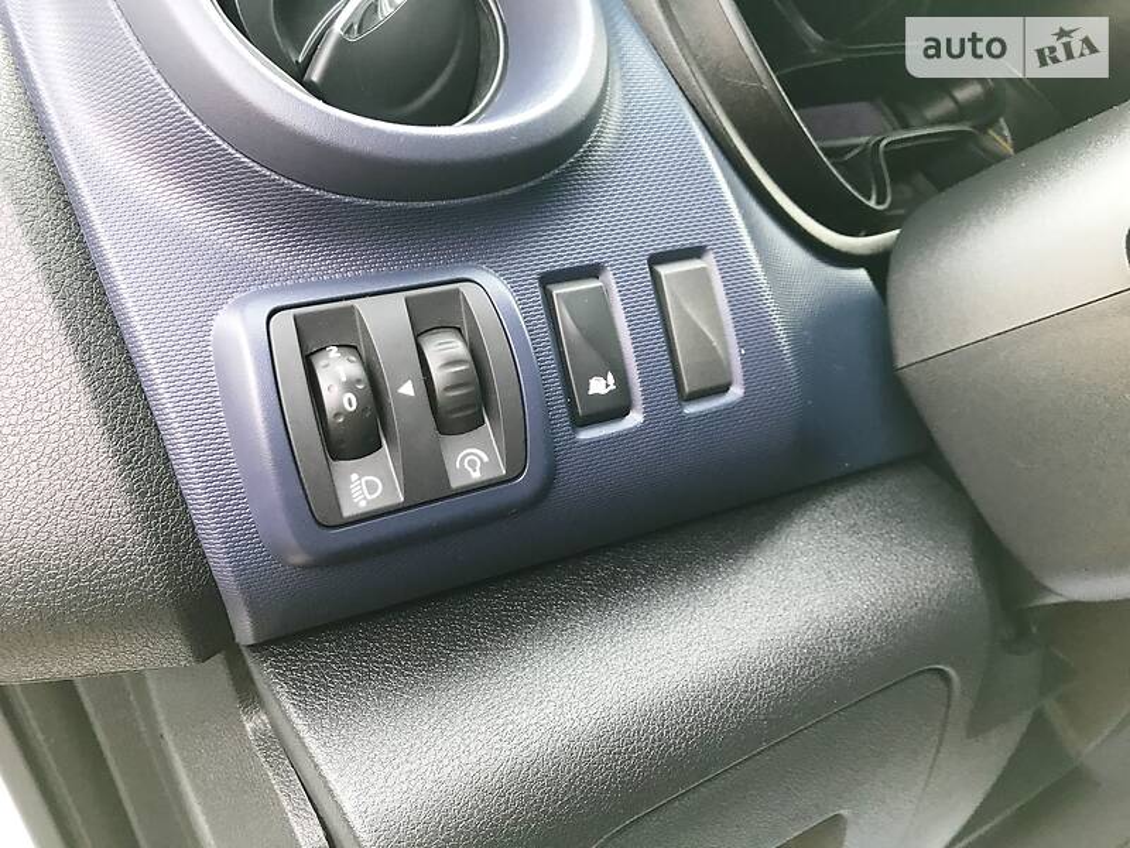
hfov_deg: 63.4
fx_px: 914
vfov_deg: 49.7
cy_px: 424
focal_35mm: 28
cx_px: 565
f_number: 1.8
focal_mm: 4
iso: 32
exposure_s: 1/20
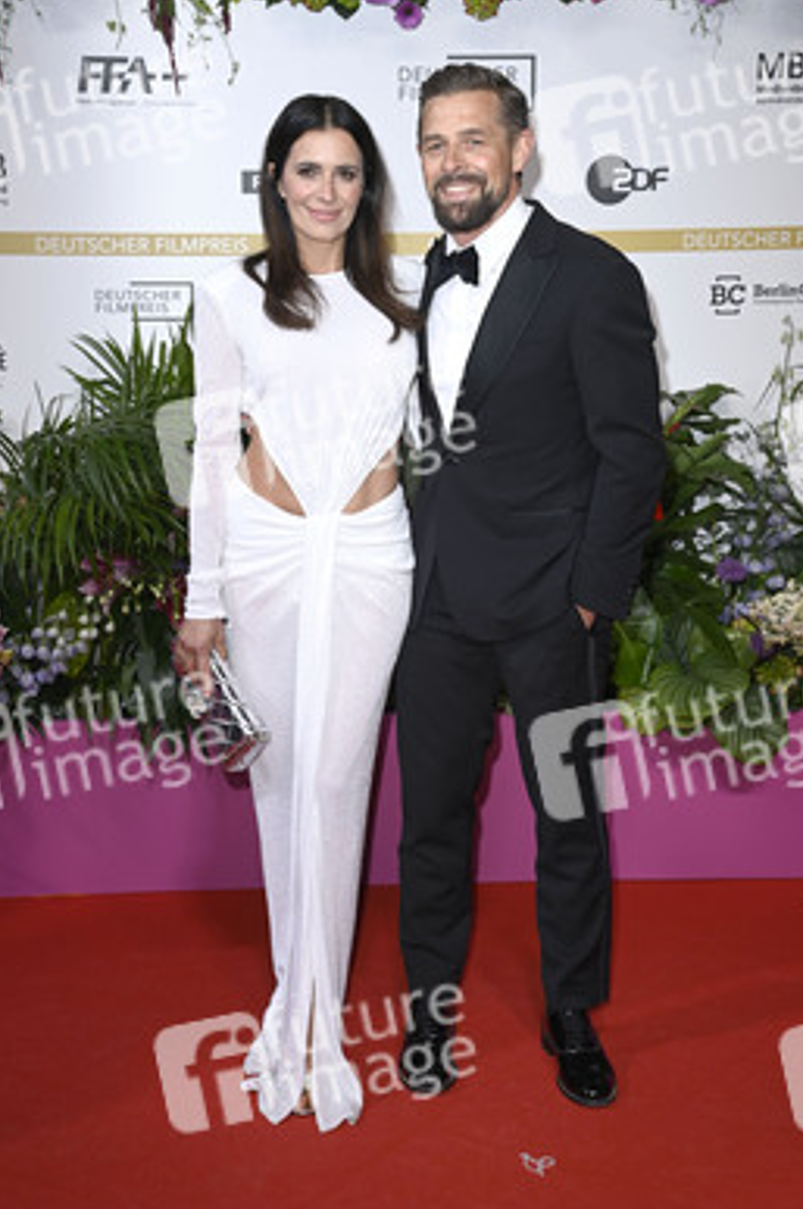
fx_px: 2013
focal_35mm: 60
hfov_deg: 22.6
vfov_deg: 33.4
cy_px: 590
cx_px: 406
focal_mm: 58
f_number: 6.3
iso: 640
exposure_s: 1/250
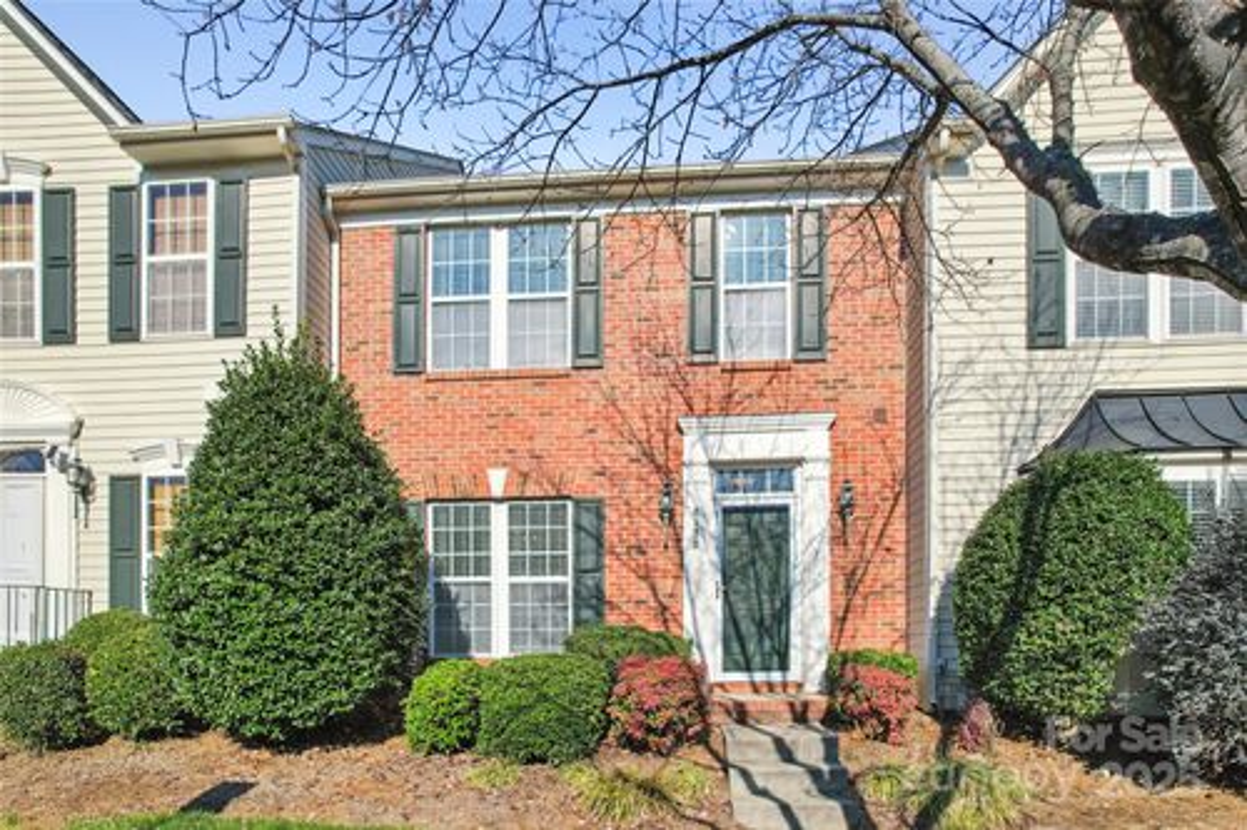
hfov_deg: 78.6
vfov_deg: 57.2
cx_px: 624
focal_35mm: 22
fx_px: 762
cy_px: 415
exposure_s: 1/160
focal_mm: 8.4
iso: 100
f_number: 2.8
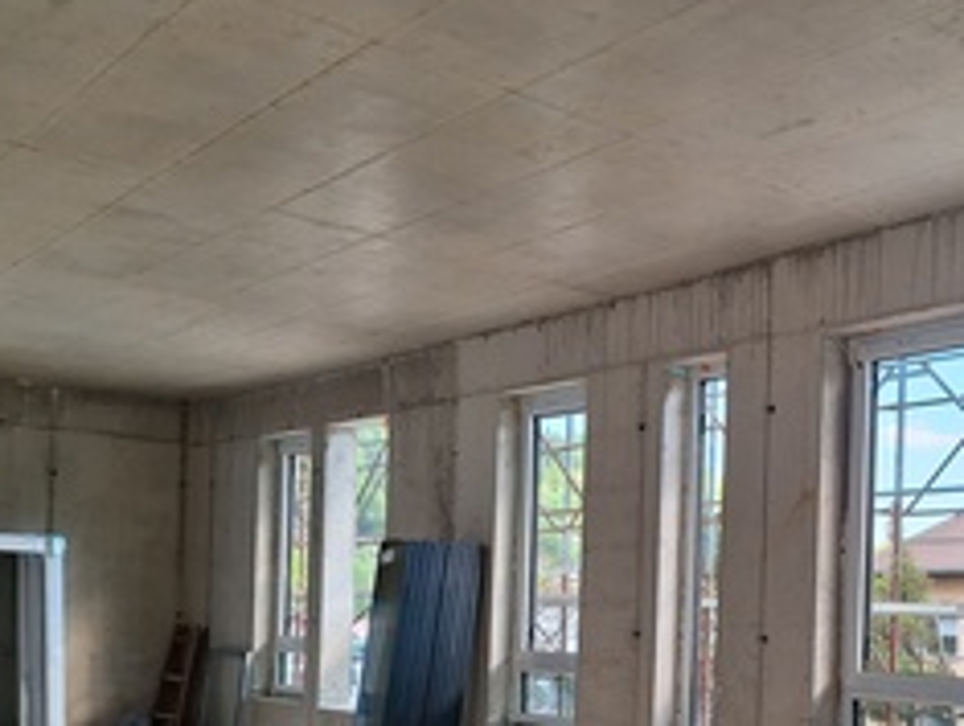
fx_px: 1227
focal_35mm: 44
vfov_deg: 31.6
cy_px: 636
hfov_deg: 40.7
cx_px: 804
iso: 40
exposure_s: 1/239
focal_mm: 5.54
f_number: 1.8
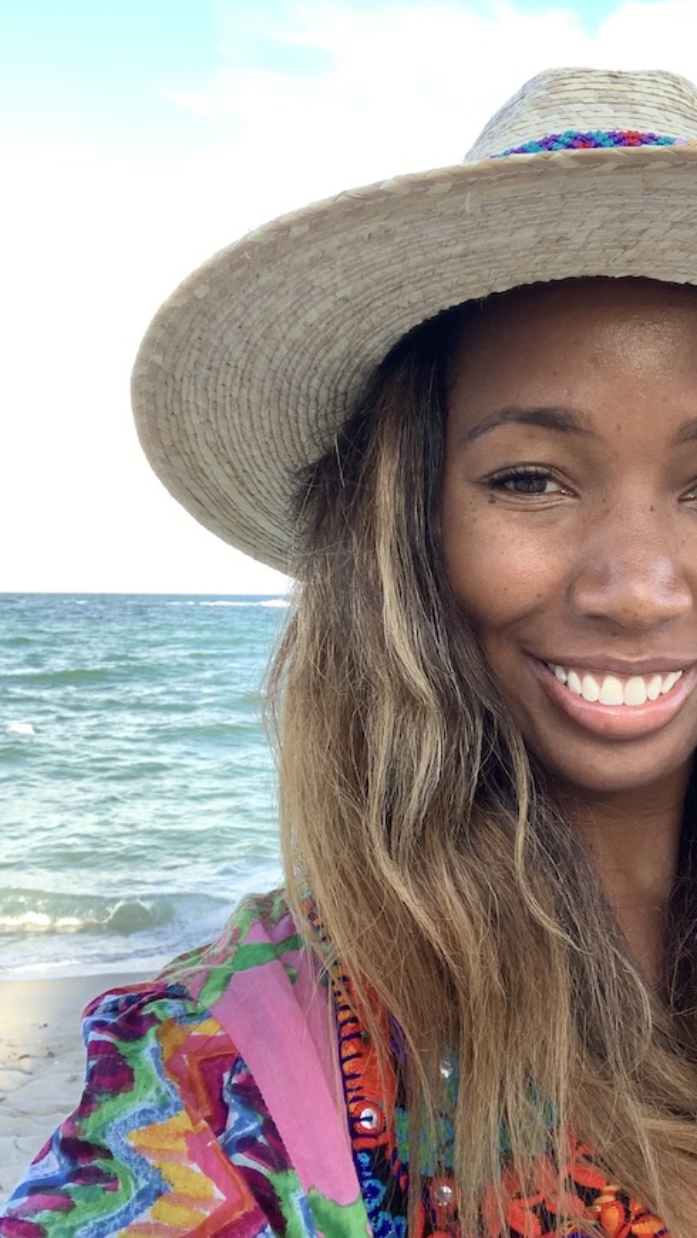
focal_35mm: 41
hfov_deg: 28.5
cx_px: 533
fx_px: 1347
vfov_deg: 49.3
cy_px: 702
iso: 40
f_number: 2.2
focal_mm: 2.87
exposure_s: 1/121
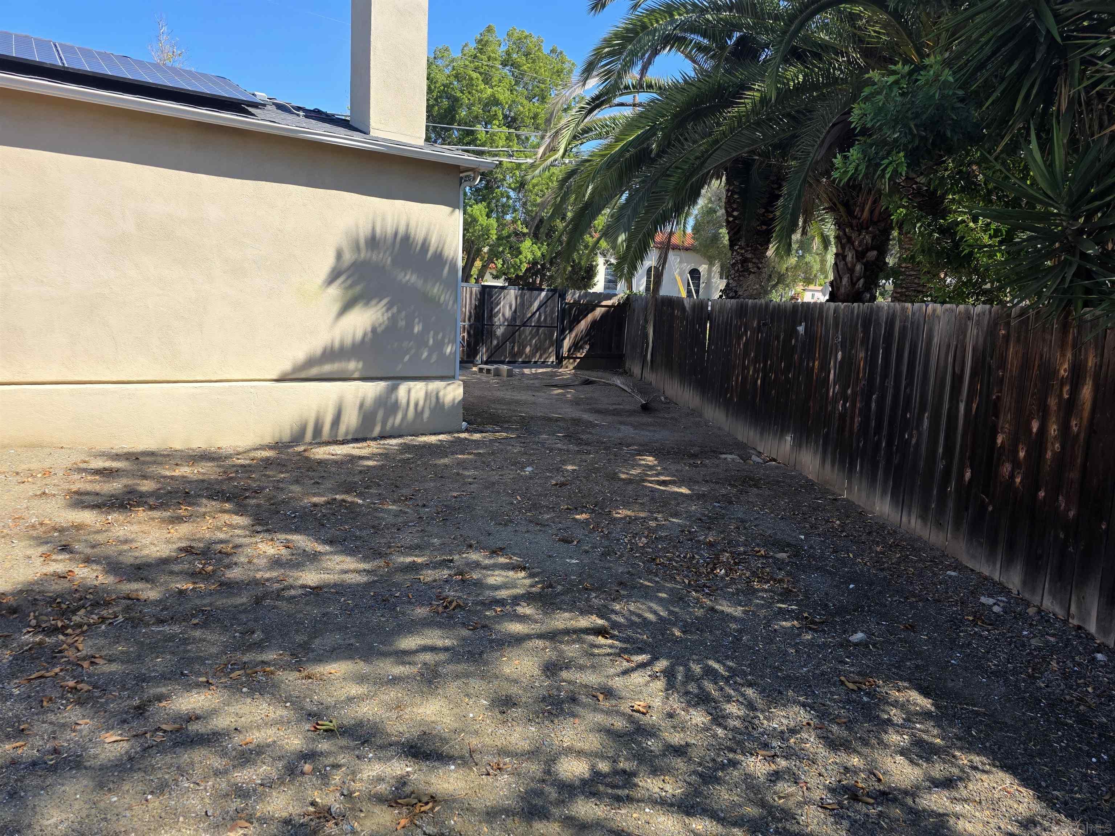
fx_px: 741
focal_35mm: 23
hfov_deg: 73.9
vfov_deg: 58.9
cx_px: 558
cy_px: 418
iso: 80
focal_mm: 6.3
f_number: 1.7
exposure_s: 1/2730
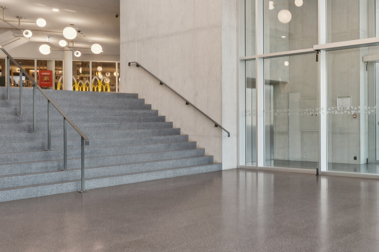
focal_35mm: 38
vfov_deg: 35.0
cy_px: 119
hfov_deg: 46.3
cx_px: 334
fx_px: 400
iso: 100
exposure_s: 1/20
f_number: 8
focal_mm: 14
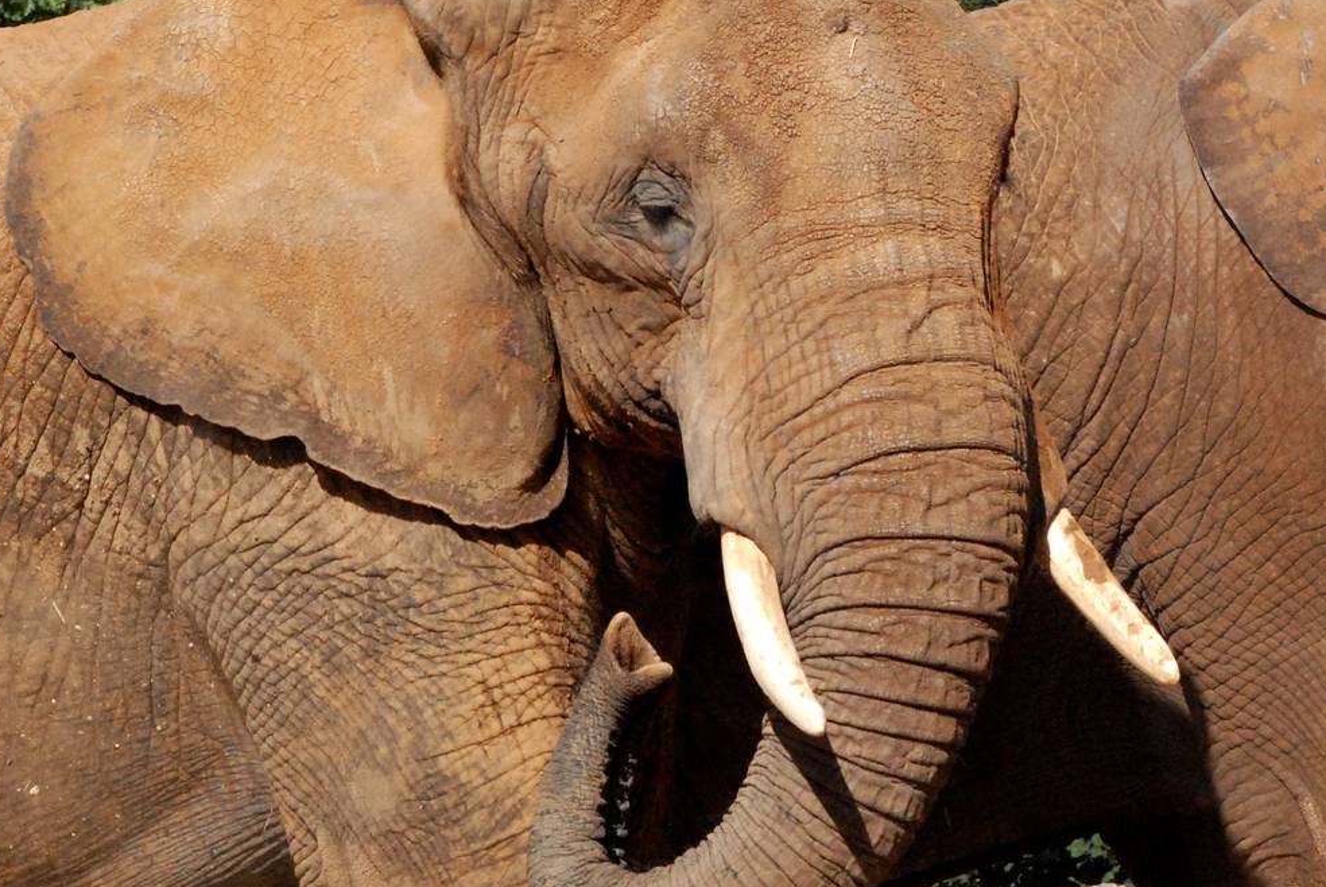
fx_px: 13493
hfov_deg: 5.6
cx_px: 1019
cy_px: 327
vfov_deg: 3.8
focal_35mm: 366
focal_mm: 150
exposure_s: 1/4000
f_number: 8
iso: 1600
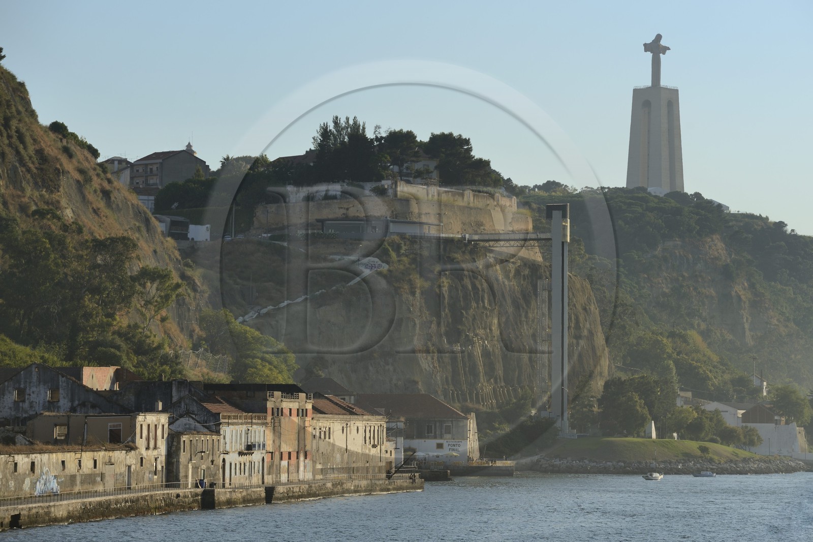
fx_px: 3612
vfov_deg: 8.6
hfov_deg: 12.8
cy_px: 271
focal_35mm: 160
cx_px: 406
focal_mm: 160
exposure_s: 1/400
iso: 100
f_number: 8
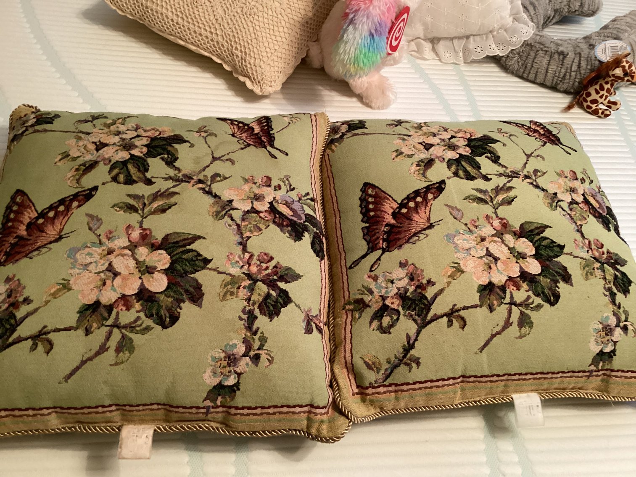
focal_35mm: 31
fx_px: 570
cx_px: 318
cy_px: 238
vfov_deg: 45.4
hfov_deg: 58.3
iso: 320
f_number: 2.4
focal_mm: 3.3
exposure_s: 1/40
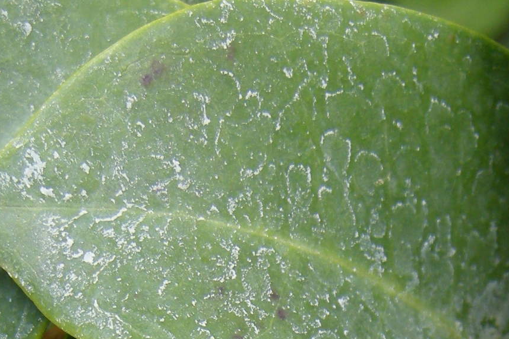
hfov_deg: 20.0
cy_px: 519
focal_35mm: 102
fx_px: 1442
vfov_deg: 12.7
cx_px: 261
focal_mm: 7.5
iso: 85
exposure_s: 1/58
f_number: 2.7
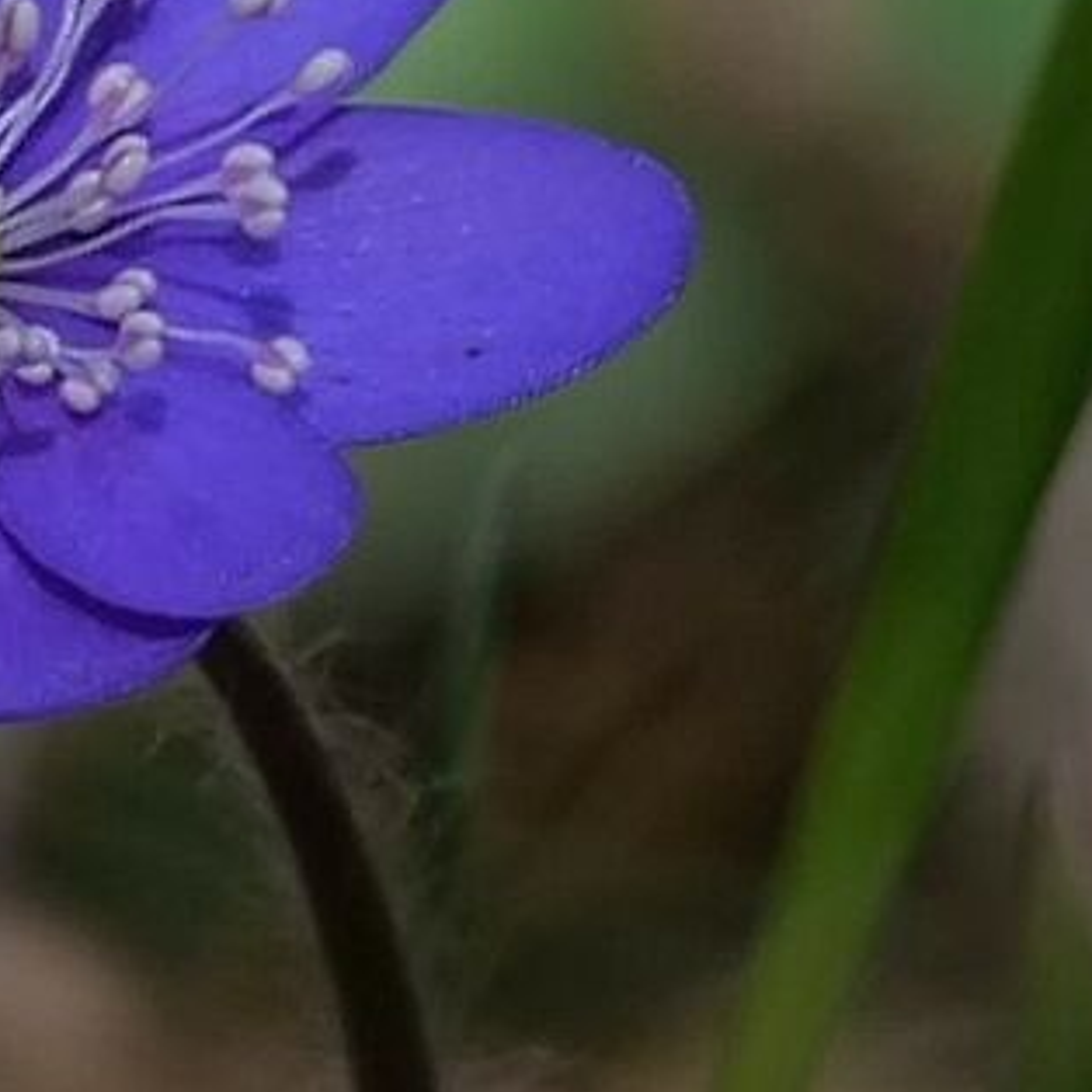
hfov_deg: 1.3
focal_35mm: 1353
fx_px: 48289
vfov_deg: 1.3
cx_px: -817
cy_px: -144
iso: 100
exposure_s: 1/200
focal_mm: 100
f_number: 4
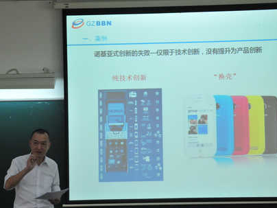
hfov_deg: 12.2
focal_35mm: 162
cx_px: 139
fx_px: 1293
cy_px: 111
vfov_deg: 9.2
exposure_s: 1/160
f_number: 6.3
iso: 1600
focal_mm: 85
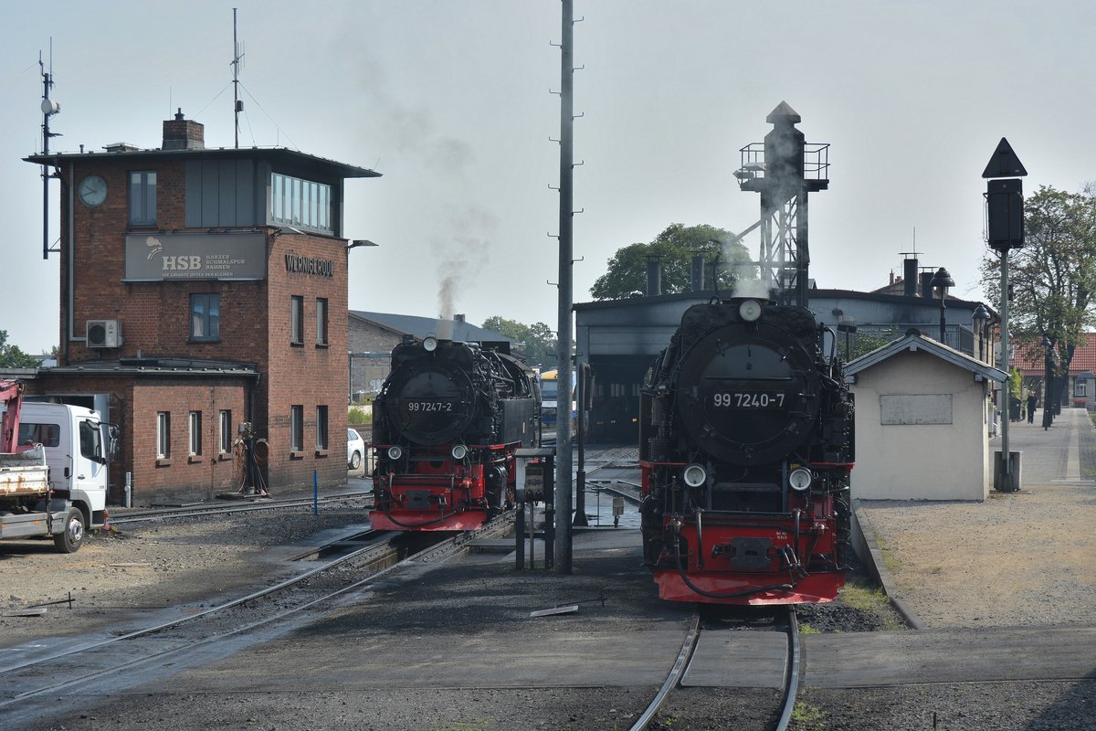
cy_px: 366
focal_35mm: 82
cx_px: 548
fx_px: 2511
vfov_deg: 16.6
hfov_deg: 24.6
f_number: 7.1
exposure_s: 1/640
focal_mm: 55
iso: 250
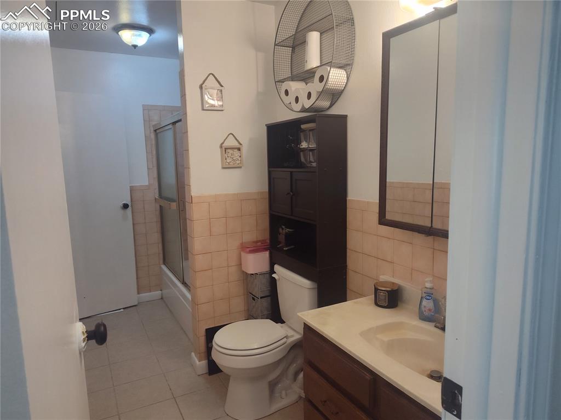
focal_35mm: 23
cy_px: 210
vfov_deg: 58.8
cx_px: 280
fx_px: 373
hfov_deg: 74.0
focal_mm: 5.56
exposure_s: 1/120
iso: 603
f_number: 1.8
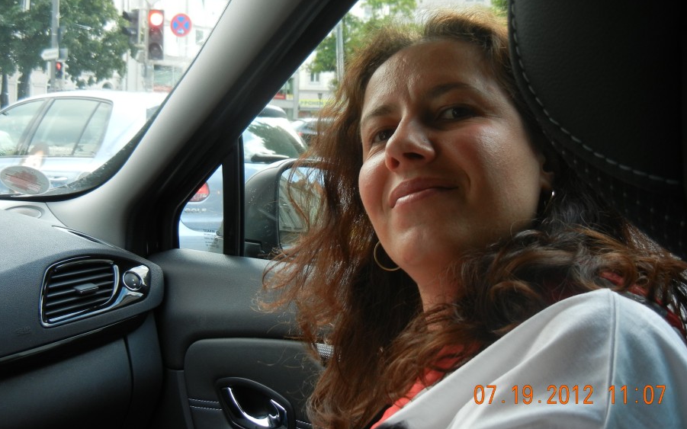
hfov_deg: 42.6
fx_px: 880
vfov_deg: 27.3
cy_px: 163
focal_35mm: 47
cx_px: 323
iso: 160
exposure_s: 1/80
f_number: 3.7
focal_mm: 7.1
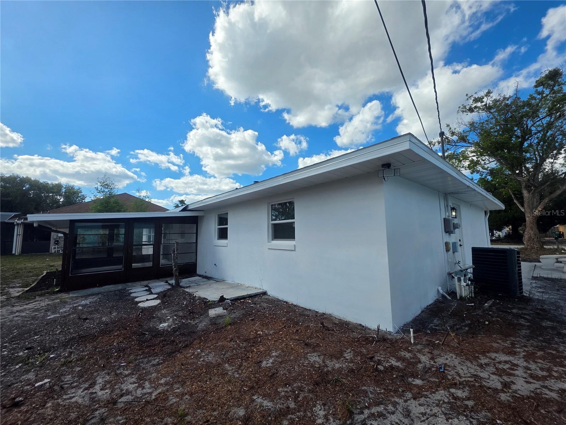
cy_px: 212
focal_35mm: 13
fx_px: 213
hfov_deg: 106.2
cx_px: 283
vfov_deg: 89.9
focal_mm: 2.2
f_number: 1.9
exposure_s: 1/2000
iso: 40
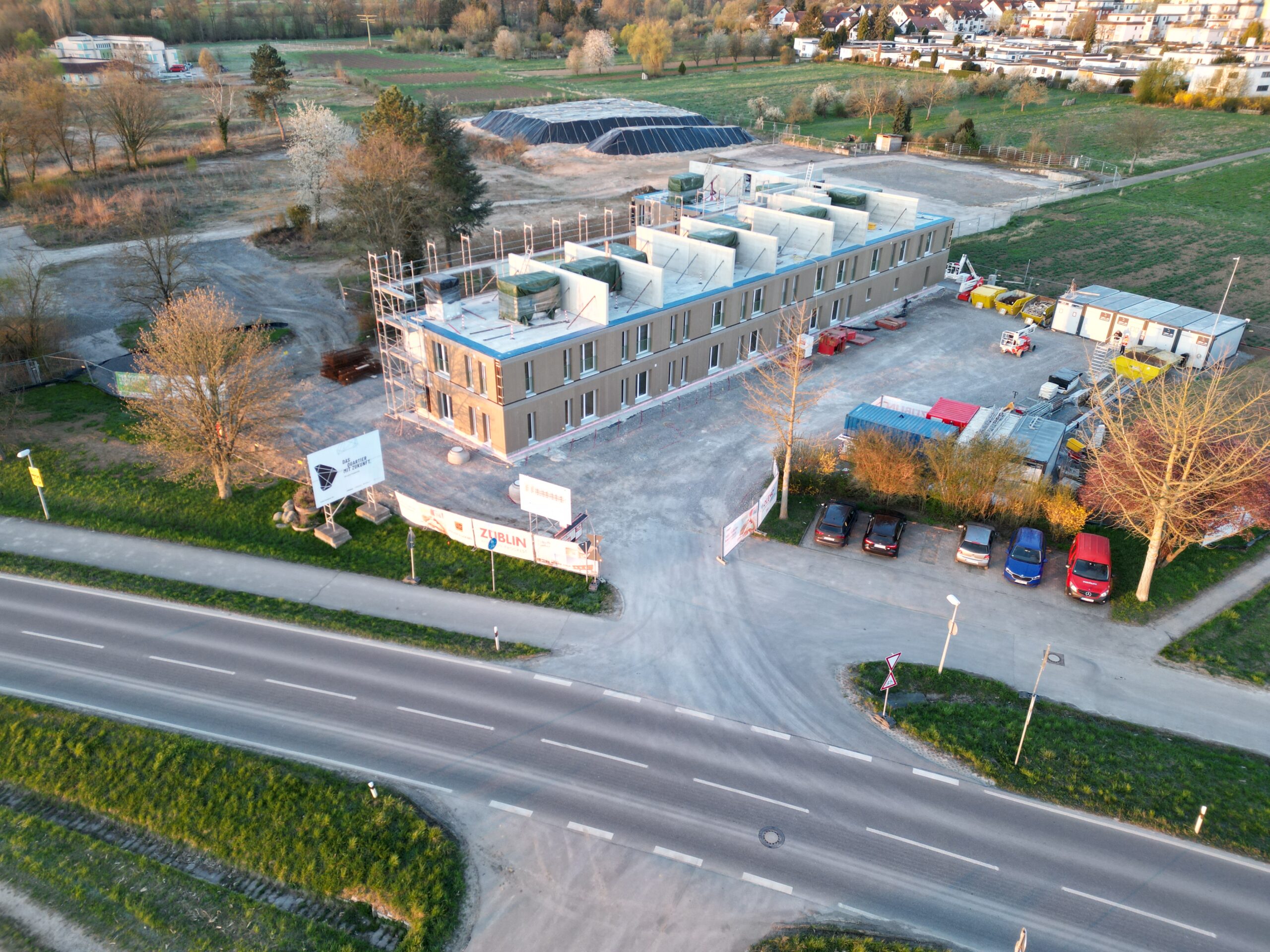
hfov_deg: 71.6
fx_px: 881
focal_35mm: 24
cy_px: 476
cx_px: 635
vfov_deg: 56.8
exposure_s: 1/90
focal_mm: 6.72
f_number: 1.7
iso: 130
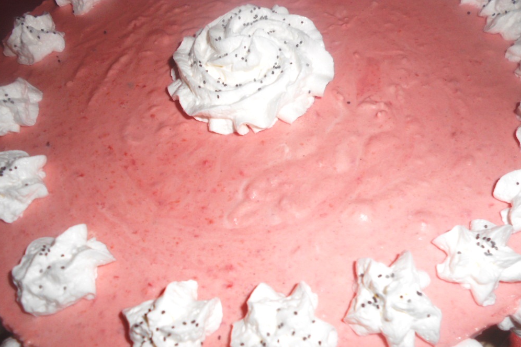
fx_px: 449
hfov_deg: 60.3
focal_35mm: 31
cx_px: 263
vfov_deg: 42.2
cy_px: 200
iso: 80
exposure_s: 1/25
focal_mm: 5.1
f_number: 8.5
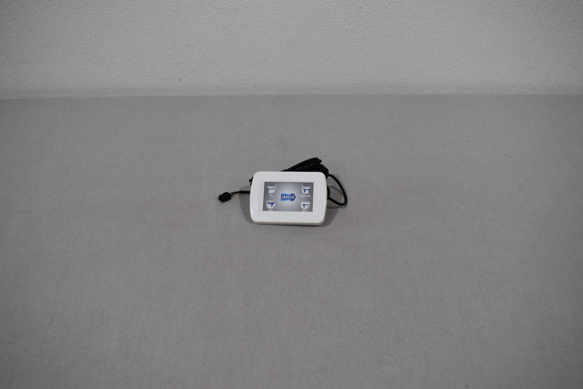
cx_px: 292
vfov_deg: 36.9
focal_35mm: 36
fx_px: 583
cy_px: 194
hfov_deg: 53.1
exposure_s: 1/125
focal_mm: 24
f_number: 5.6
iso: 250
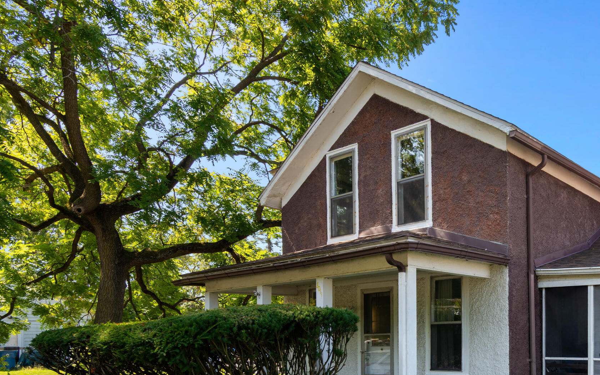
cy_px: 330
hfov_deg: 55.5
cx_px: 504
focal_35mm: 31
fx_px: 507
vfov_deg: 38.1
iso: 320
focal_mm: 17
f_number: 9
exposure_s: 1/80
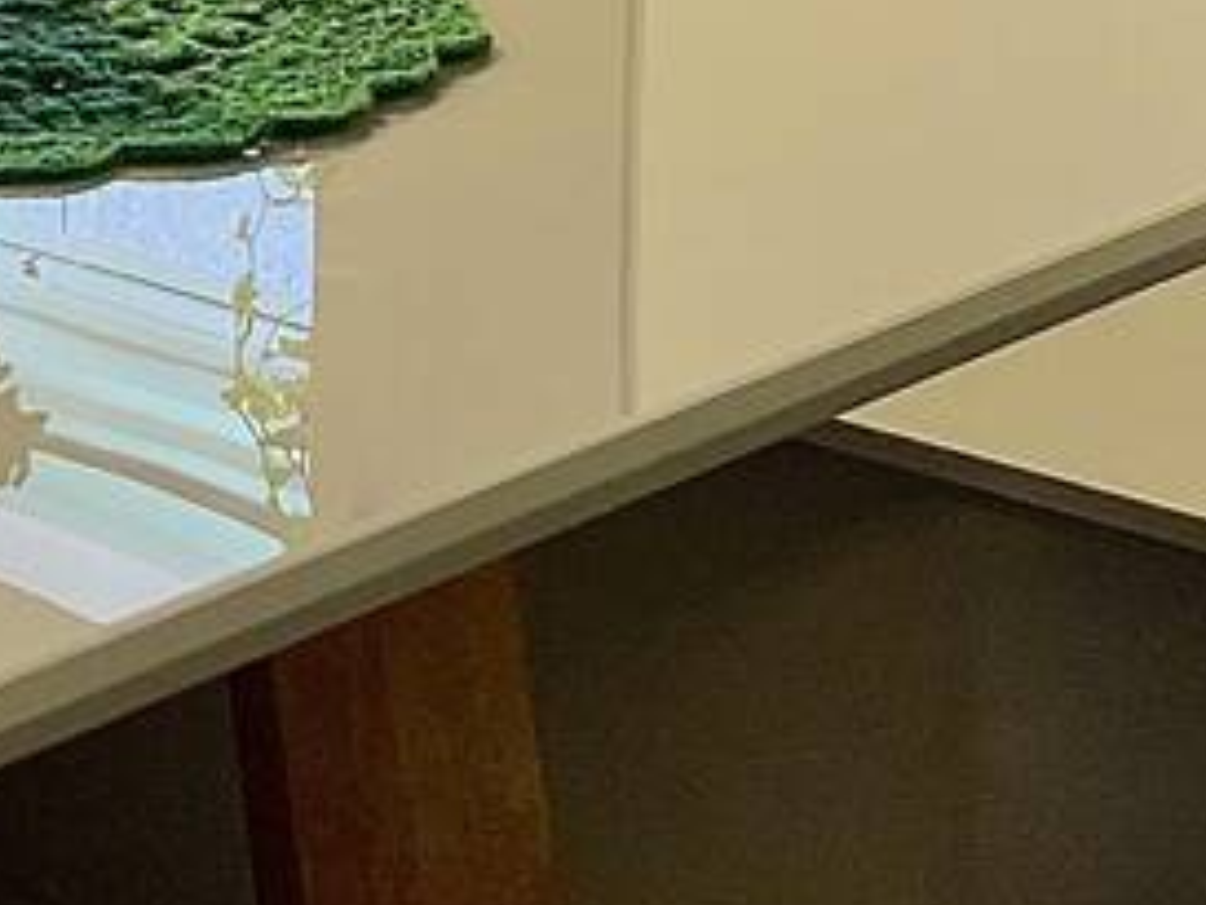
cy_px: -949
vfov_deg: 10.0
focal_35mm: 137
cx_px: -455
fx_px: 4775
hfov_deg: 13.7
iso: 125
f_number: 1.6
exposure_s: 1/121
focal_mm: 5.1
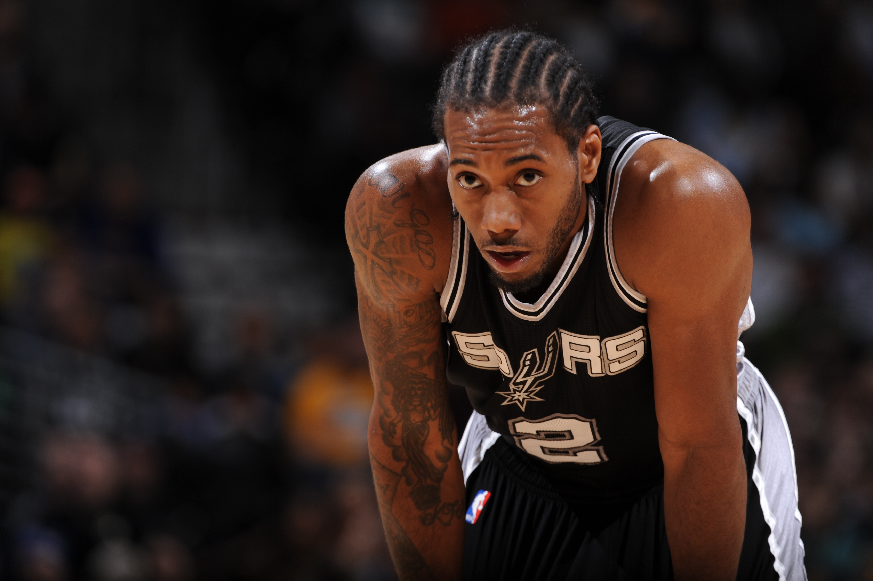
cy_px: 290
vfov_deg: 3.4
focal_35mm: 400
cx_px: 436
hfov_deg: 5.2
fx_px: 9694
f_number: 4.5
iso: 250
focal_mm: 400
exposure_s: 1/320
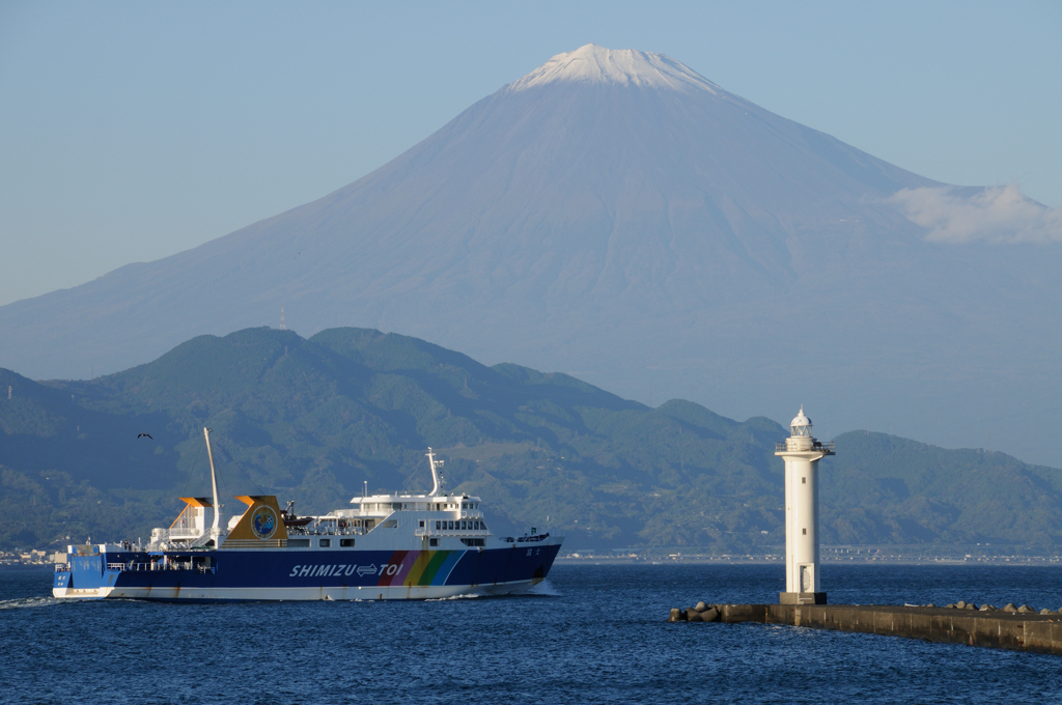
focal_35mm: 202
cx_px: 531
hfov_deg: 10.2
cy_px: 352
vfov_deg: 6.8
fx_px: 5966
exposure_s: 1/250
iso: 200
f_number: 11
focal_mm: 135
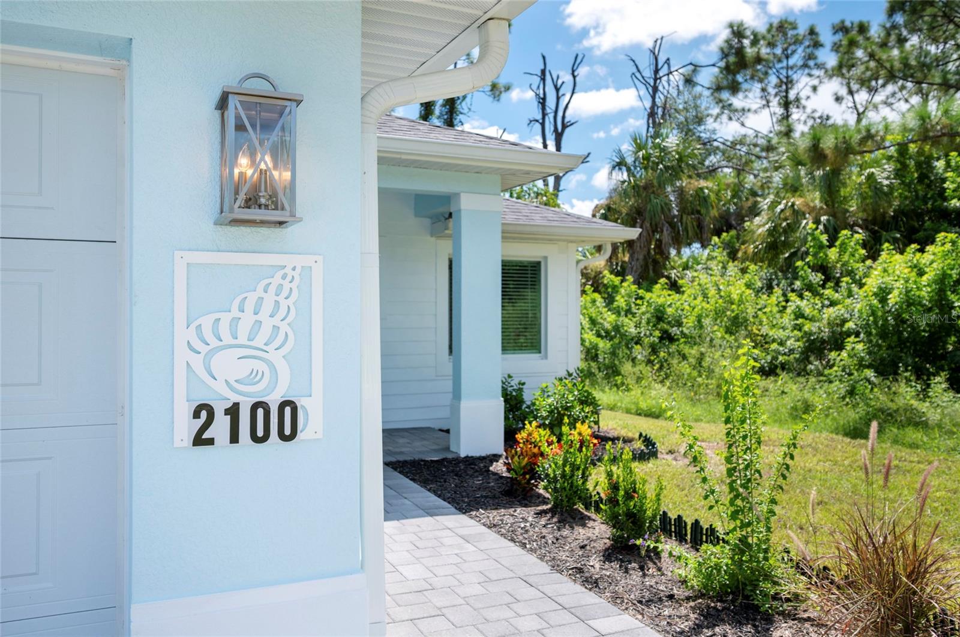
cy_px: 318
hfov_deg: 67.4
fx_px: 719
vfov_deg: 47.8
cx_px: 480
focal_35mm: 27
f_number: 4
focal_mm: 27
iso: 100
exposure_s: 1/1250
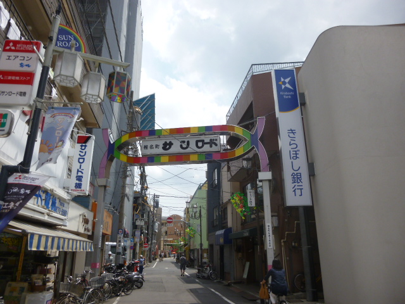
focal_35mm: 25
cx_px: 202
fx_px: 292
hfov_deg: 69.4
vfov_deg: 54.9
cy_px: 152
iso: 100
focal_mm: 4.5
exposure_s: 1/1000
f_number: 3.1
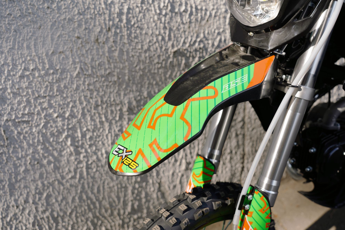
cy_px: 115
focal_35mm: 48
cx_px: 172
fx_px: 460
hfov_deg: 41.1
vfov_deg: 28.1
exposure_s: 1/320
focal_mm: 48
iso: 100
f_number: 5.6
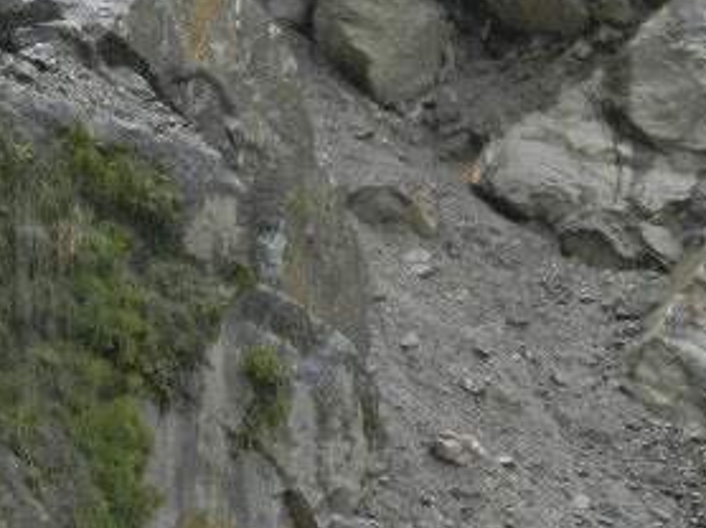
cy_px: 51
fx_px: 7214
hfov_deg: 5.6
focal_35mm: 354
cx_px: 439
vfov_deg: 4.2
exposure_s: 1/125
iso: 160
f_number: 5.1
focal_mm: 22.2
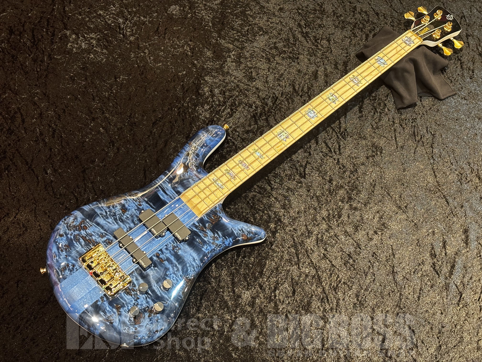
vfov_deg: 28.0
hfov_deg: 36.8
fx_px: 724
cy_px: 181
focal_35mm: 52
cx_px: 241
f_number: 1.6
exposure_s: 1/40
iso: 320
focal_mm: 5.96
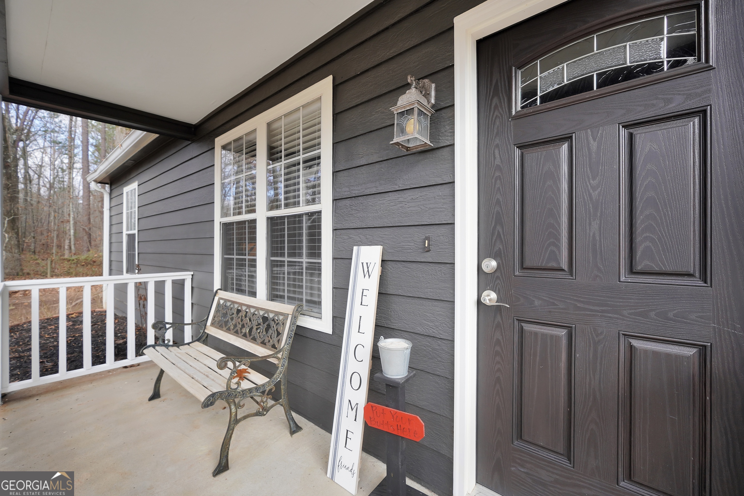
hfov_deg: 100.4
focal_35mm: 15
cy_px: 248
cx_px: 372
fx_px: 310
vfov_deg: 77.3
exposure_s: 1/160
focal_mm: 10
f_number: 4
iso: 160
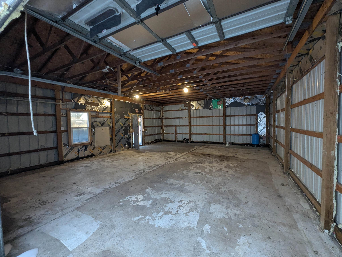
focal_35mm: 13
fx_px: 129
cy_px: 128
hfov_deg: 106.1
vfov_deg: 90.1
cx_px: 171
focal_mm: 1.95
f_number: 2.2
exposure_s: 1/60
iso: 328
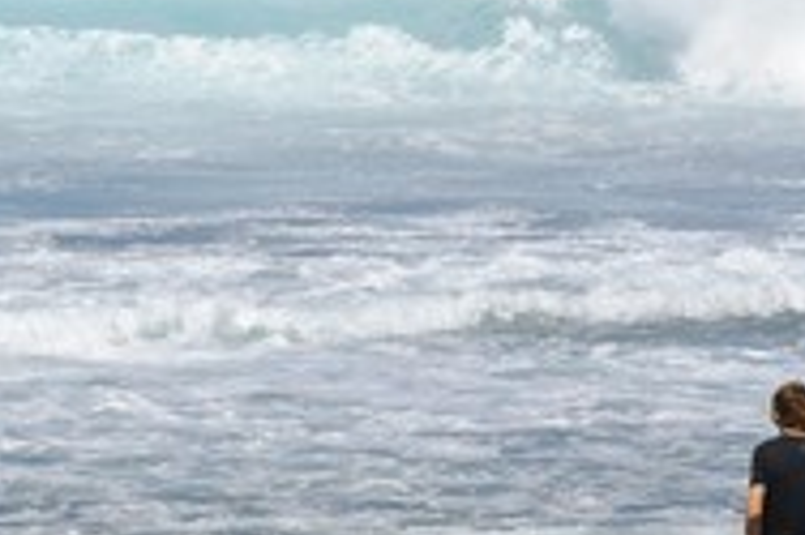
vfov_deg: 3.7
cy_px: 325
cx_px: 552
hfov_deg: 5.6
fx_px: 8244
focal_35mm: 369
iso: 200
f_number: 14
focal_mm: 165
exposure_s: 1/320
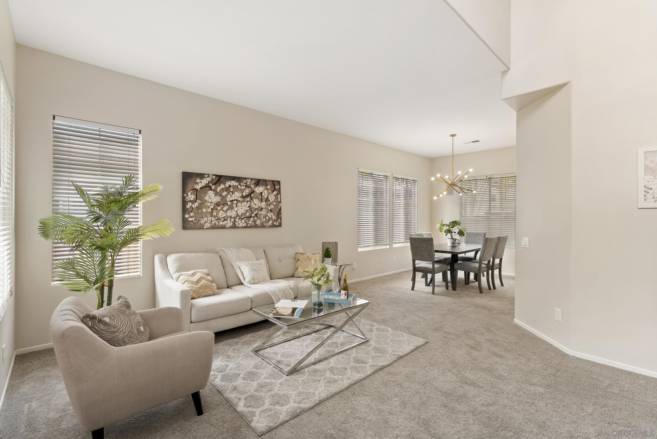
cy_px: 220
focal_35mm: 16
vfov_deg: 73.8
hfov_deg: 96.7
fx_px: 292
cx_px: 328
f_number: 8
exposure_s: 1/15
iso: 500
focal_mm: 16
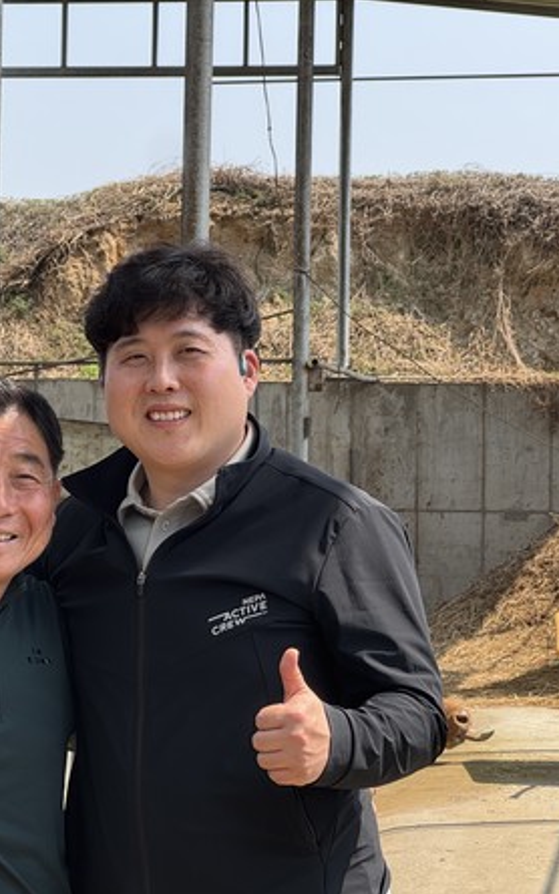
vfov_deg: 18.9
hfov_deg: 11.8
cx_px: 84
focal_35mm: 110
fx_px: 2682
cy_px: 450
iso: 25
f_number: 2.8
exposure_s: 1/222
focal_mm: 9
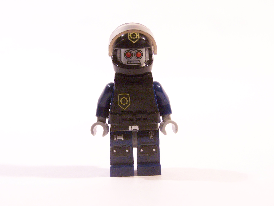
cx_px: 137
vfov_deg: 21.9
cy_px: 103
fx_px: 530
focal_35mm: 67
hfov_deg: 29.0
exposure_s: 1/30
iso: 400
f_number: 3.6
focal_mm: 11.1
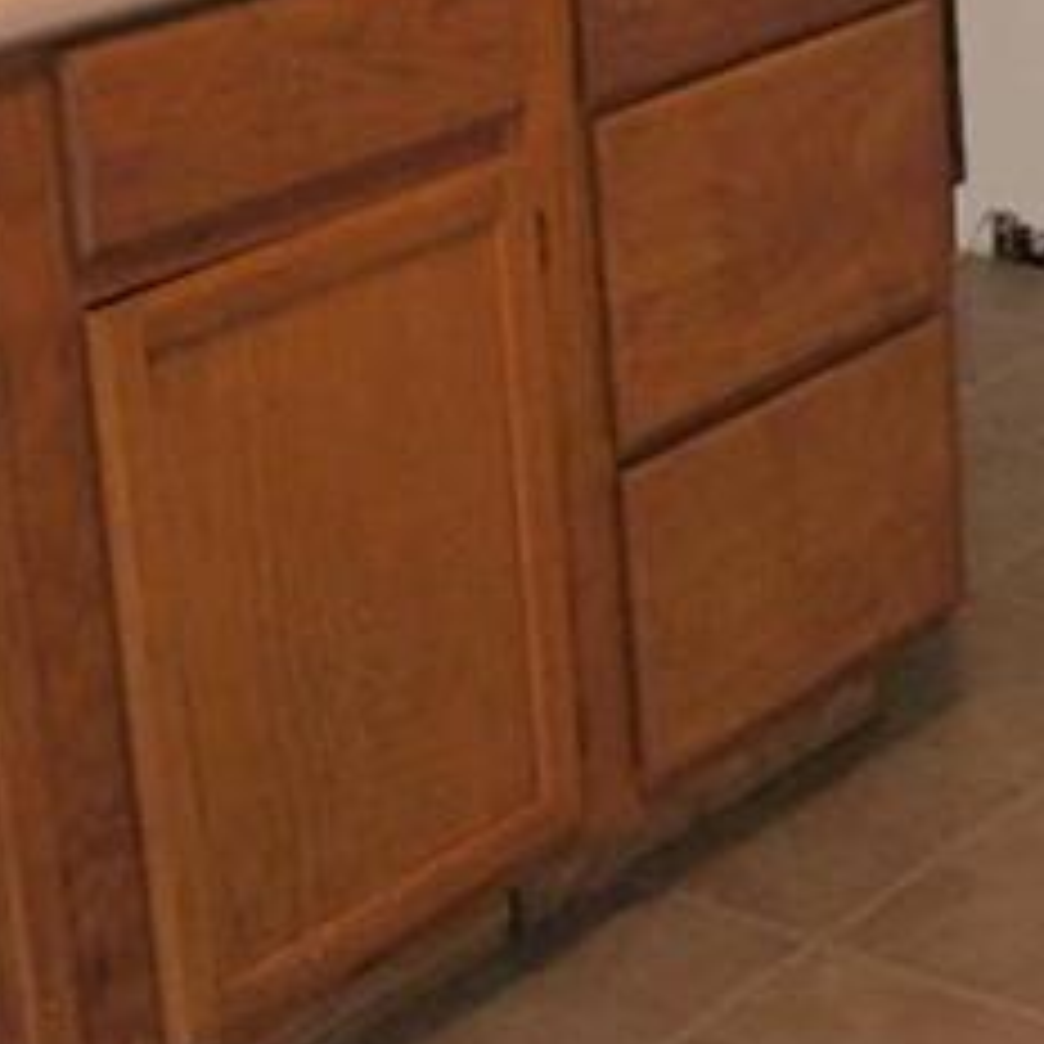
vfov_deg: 16.6
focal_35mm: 101
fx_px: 3446
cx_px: 1696
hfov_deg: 15.5
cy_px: -178
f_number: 3.5
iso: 1600
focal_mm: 18
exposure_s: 1/160
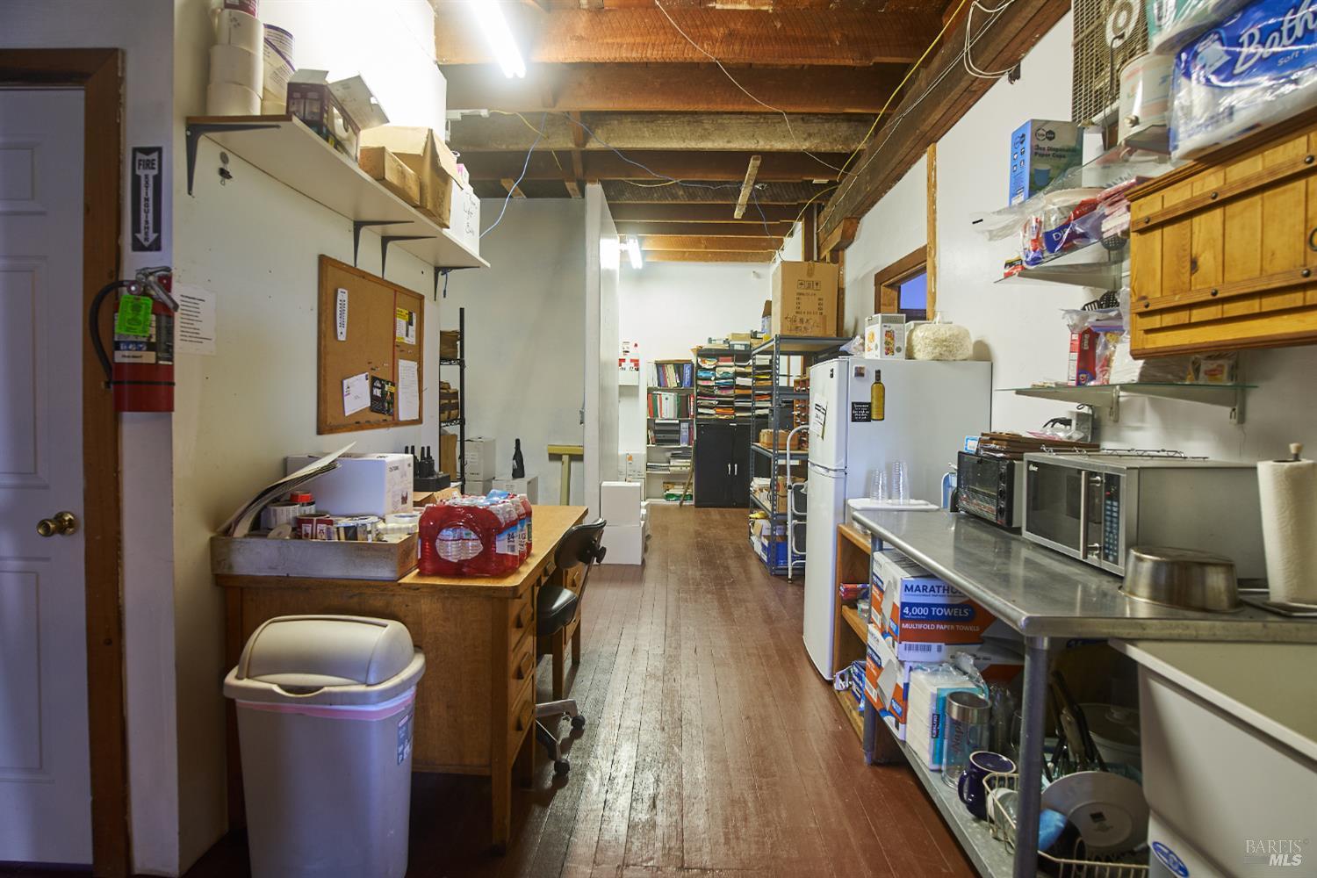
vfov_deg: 70.4
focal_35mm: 17
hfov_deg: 93.3
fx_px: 622
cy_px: 439
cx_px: 658
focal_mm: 17
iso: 400
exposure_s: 1/4
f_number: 4
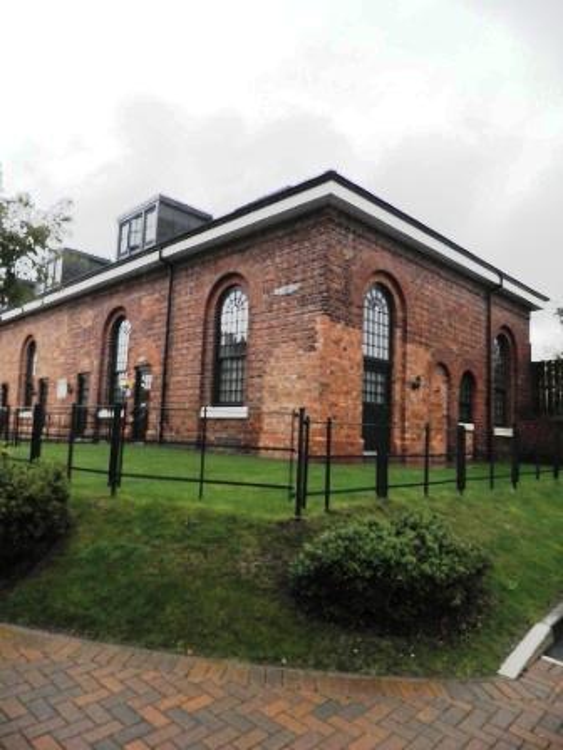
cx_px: 282
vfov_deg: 71.6
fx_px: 520
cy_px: 375
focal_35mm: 24
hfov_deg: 56.8
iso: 64
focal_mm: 4.3
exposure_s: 1/80
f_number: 3.3
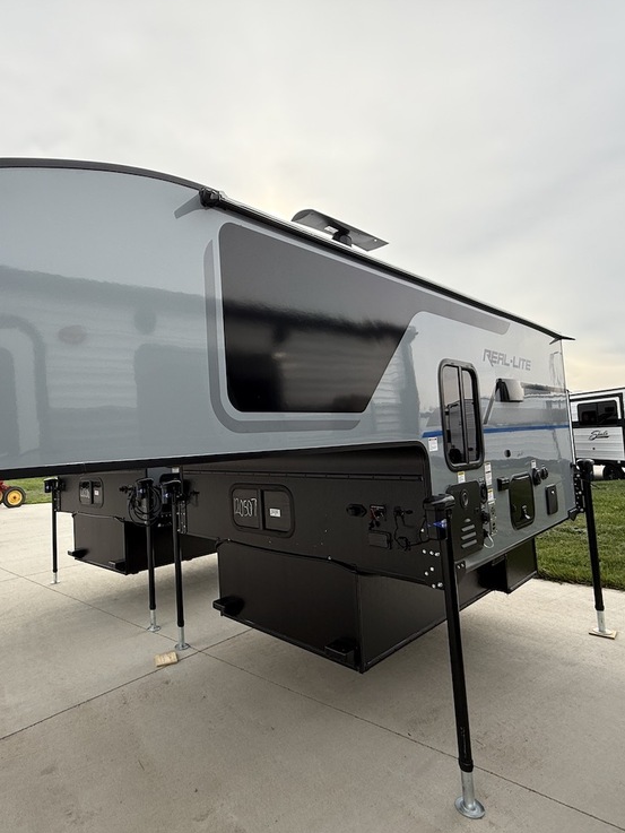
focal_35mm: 19
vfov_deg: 84.7
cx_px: 240
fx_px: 457
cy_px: 418
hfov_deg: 67.8
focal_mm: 2.22
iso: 64
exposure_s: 1/527
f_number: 2.2
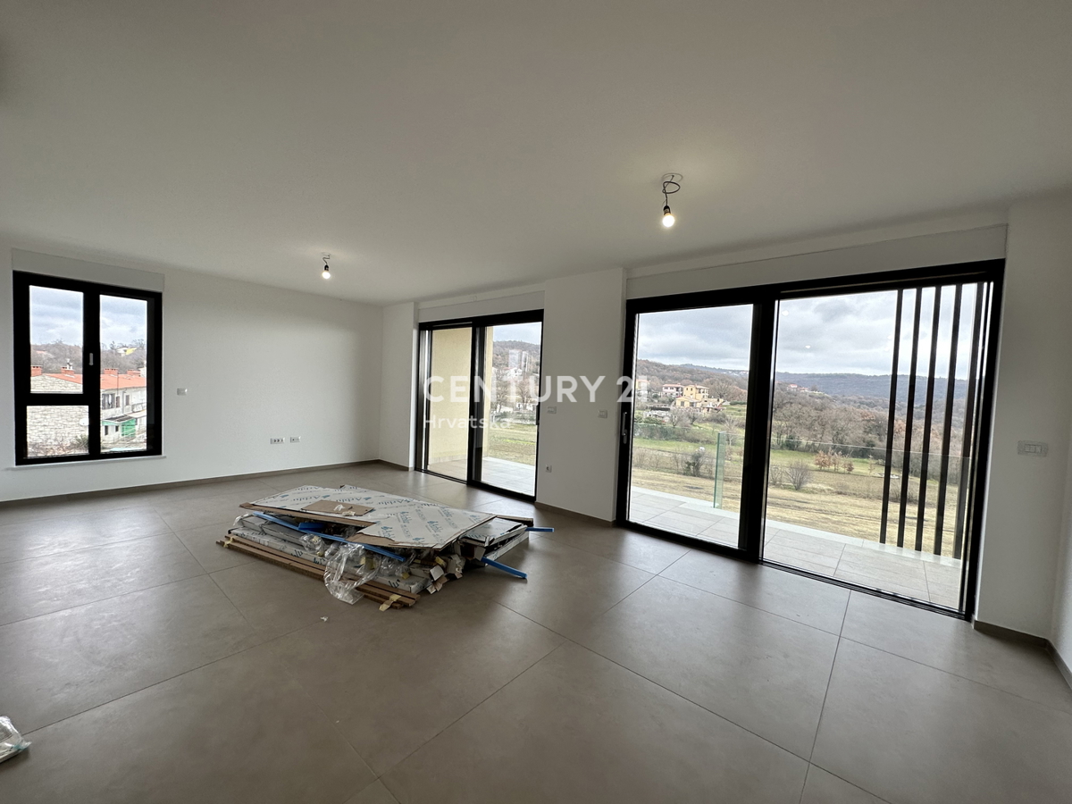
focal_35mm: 14
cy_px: 402
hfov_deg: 102.1
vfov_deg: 85.7
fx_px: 434
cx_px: 536
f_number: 2.2
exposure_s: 1/167
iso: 40
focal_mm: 2.22
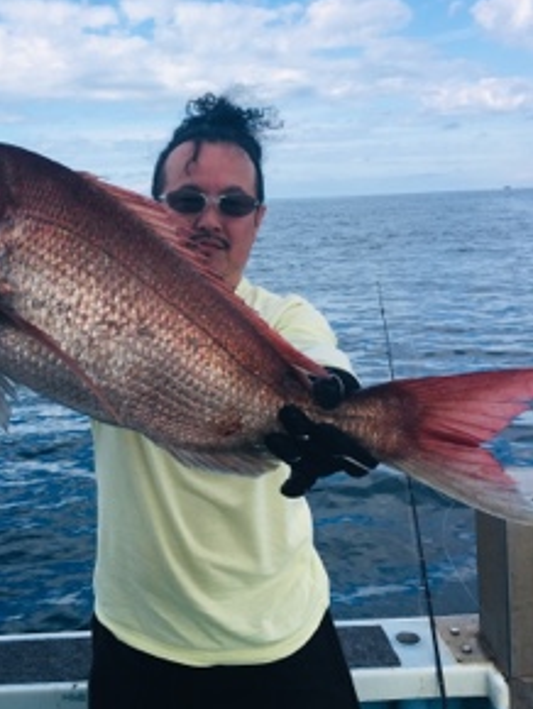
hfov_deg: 35.6
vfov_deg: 46.5
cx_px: 169
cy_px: 279
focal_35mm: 40
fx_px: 820
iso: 25
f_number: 2.2
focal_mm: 4.15
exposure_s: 1/1148
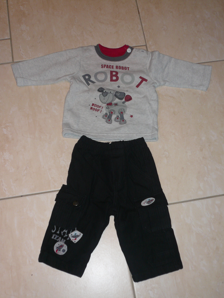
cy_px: 149
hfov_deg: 34.3
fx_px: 362
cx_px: 112
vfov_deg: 44.8
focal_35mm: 42
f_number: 3.3
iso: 100
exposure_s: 1/30
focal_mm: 6.9
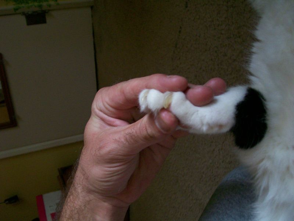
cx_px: 147
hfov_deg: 51.4
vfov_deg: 39.7
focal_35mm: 36
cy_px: 110
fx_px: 306
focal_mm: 6
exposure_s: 1/8
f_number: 2.7
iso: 160
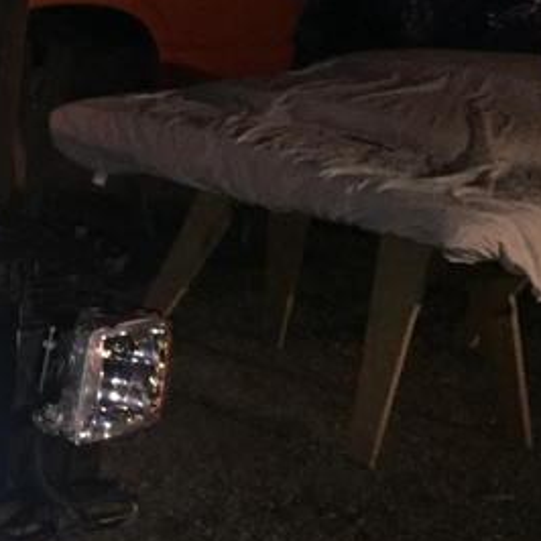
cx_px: -337
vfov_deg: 16.7
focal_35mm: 103
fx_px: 1821
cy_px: 470
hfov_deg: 15.3
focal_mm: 4.15
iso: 250
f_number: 2.2
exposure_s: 1/16
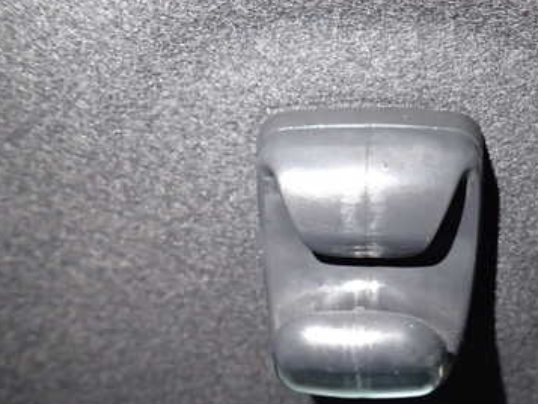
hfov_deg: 44.0
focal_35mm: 42
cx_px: 371
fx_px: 653
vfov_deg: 34.3
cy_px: 234
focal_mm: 4.5
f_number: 2
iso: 400
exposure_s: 1/30
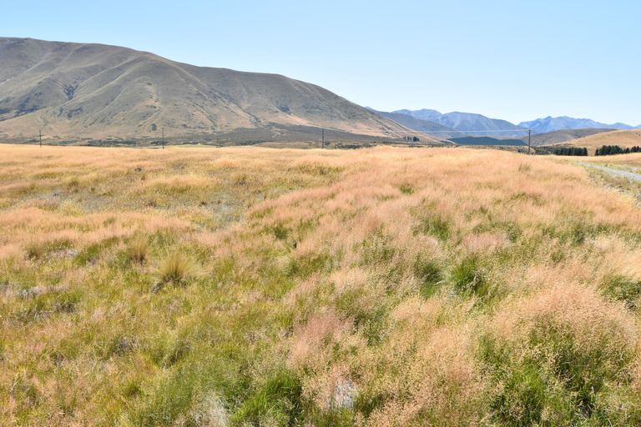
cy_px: 214
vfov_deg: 47.9
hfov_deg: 67.4
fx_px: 481
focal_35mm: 27
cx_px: 320
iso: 200
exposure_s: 1/400
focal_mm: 18
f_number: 10
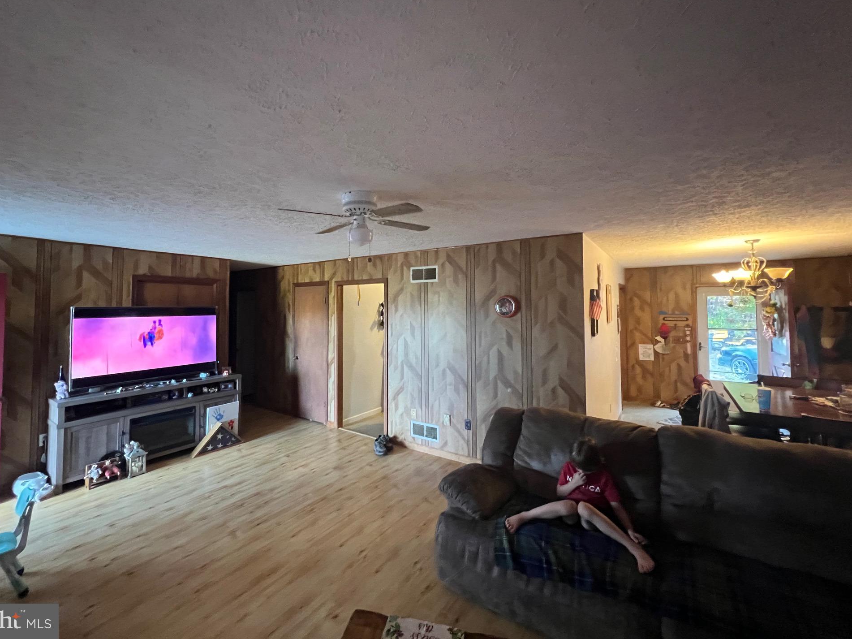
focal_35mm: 14
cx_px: 405
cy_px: 296
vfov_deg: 85.5
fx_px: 345
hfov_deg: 102.0
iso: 800
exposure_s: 1/60
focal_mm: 1.57
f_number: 1.8
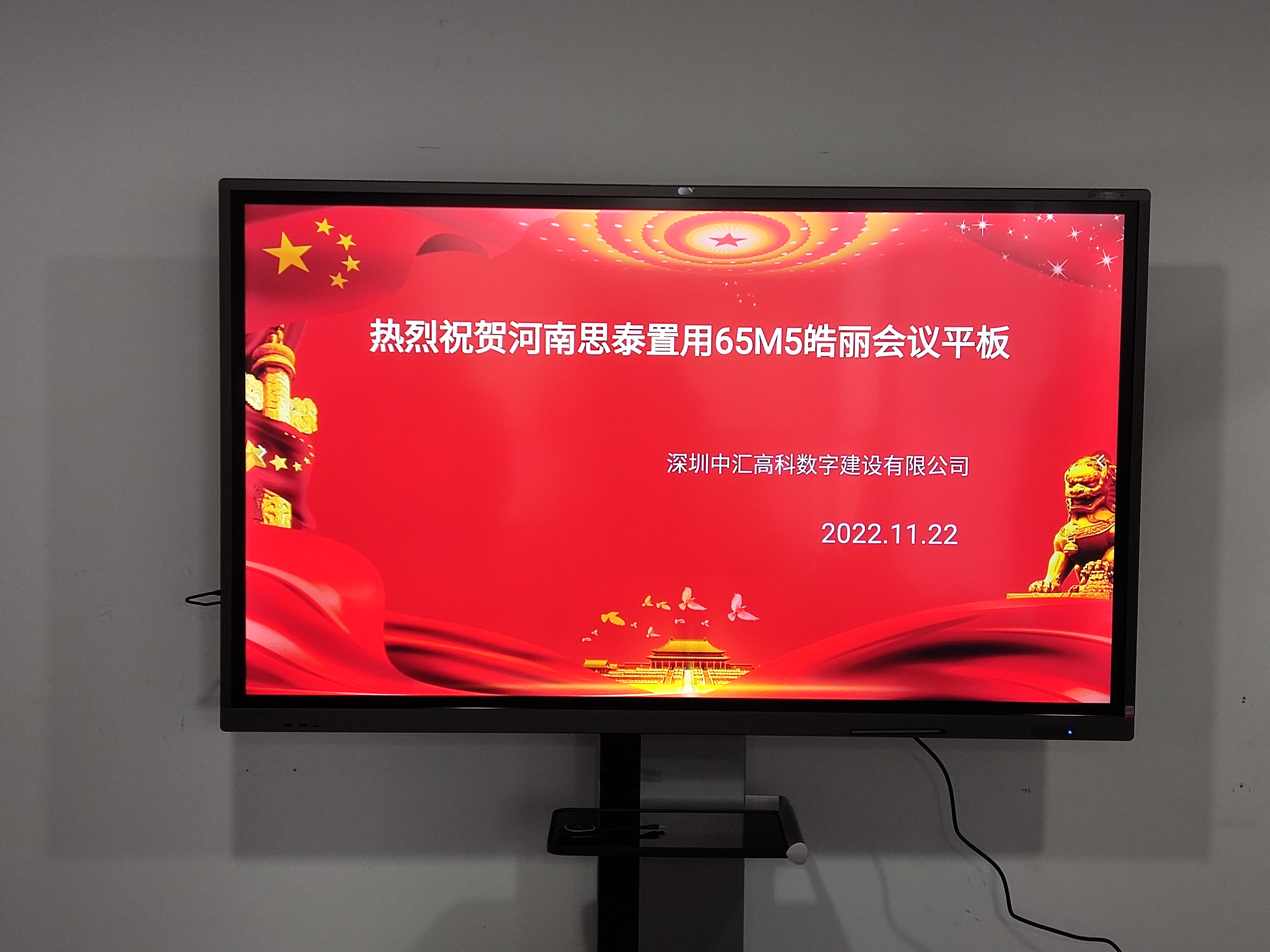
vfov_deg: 28.6
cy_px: 476
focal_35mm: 51
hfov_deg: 37.5
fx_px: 1871
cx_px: 635
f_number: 1.79
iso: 115
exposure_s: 1/60
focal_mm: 4.71
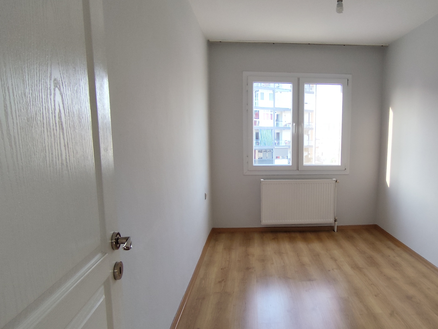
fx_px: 317
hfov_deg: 67.9
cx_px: 284
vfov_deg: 54.9
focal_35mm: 25
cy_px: 178
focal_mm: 1.65
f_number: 2.2
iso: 100
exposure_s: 1/100
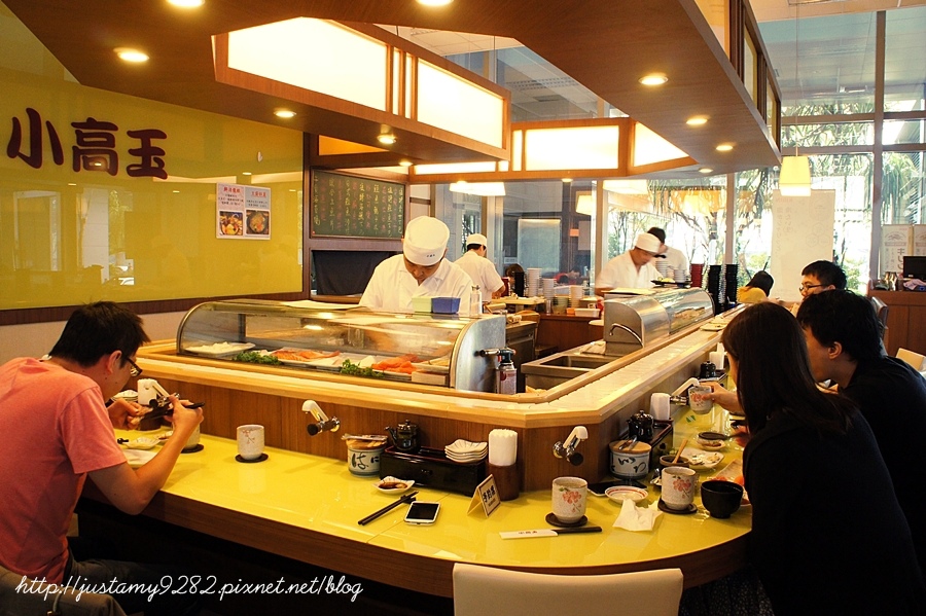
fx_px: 694
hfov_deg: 67.4
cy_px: 308
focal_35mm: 27
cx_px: 463
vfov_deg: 47.9
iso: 1600
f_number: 8
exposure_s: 1/15
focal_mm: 18
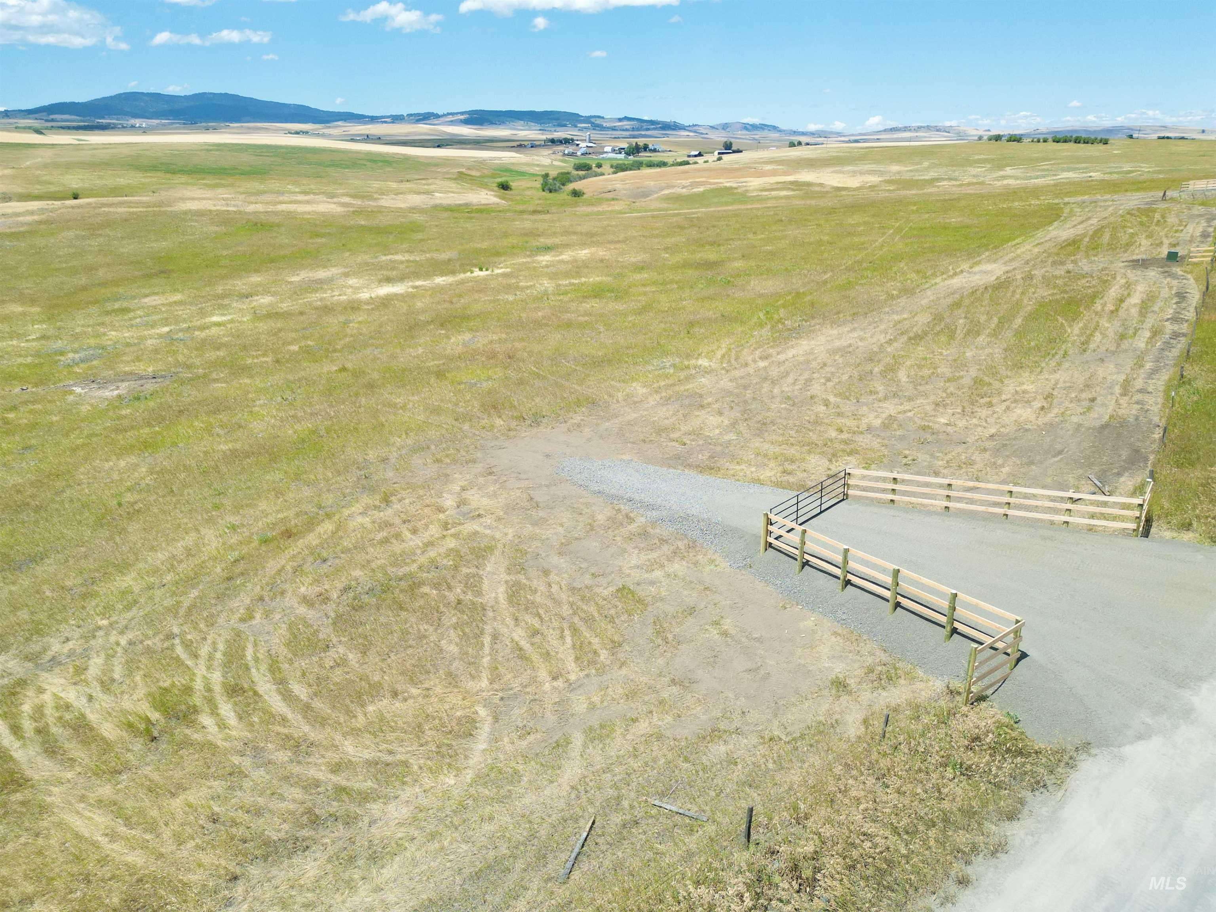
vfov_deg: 56.8
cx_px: 608
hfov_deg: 71.6
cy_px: 456
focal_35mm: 24
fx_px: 843
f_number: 1.7
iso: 110
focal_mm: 6.72
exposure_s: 1/3000
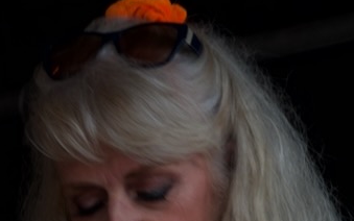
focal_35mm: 739
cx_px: 108
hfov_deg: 2.8
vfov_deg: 1.8
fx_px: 7131
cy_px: 228
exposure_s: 1/160
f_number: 4
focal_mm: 70.27
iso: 100
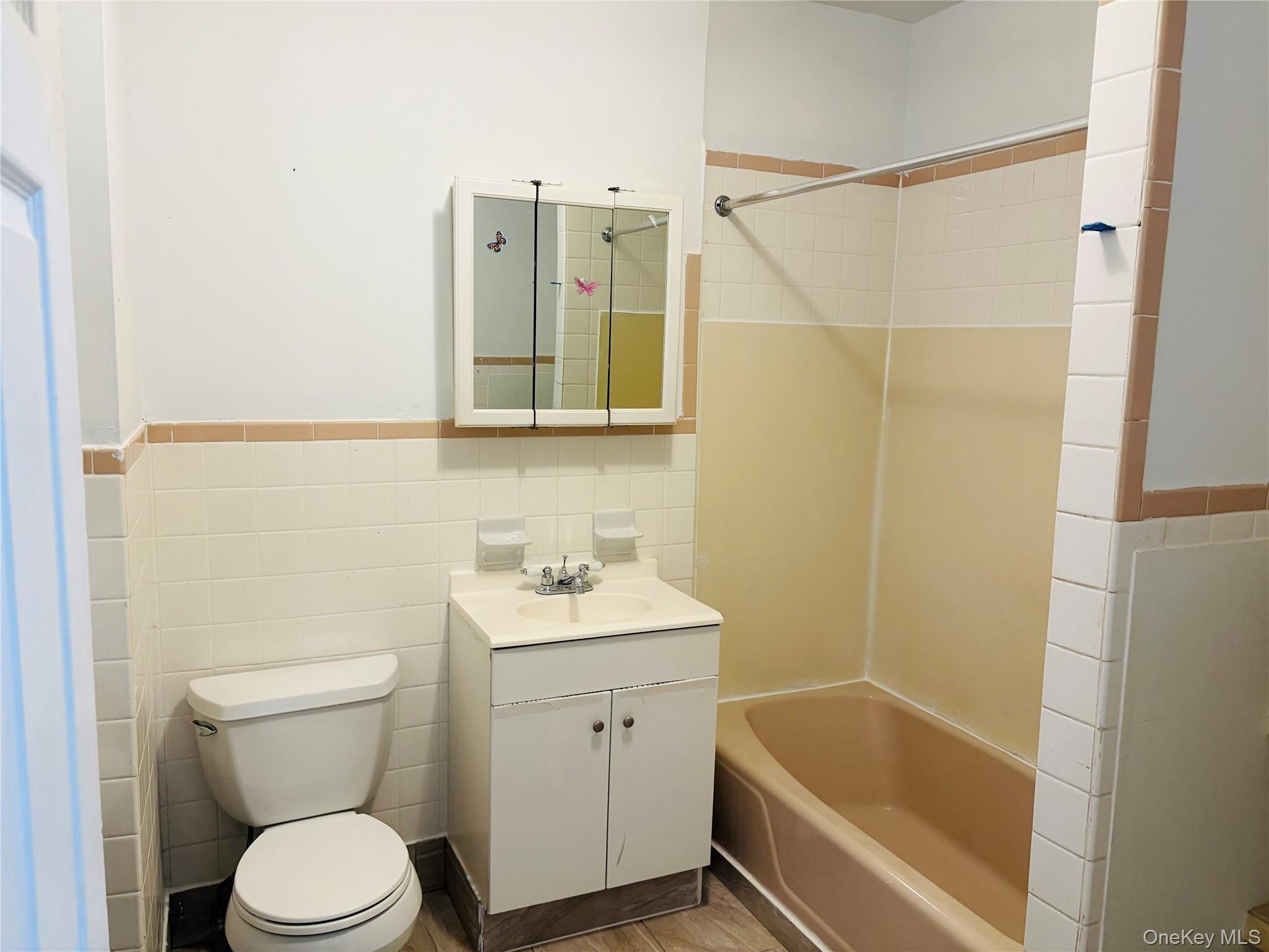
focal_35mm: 26
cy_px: 476
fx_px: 953
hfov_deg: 67.3
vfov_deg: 53.1
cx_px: 634
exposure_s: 1/60
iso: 200
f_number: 1.6
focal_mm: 5.96
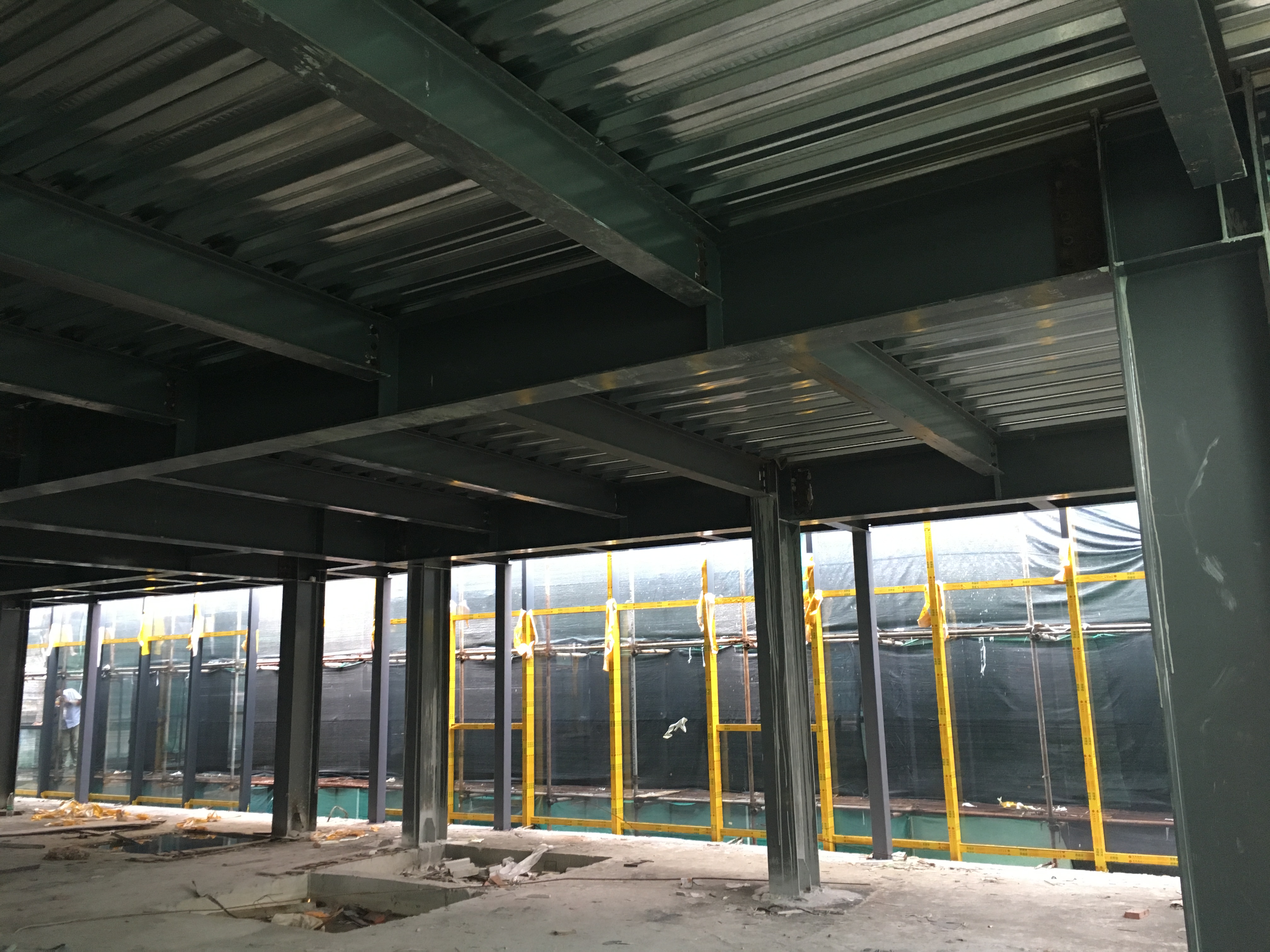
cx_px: 635
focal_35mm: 29
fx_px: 1064
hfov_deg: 61.7
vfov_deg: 48.2
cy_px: 476
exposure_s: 1/33
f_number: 2.2
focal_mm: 4.15
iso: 160
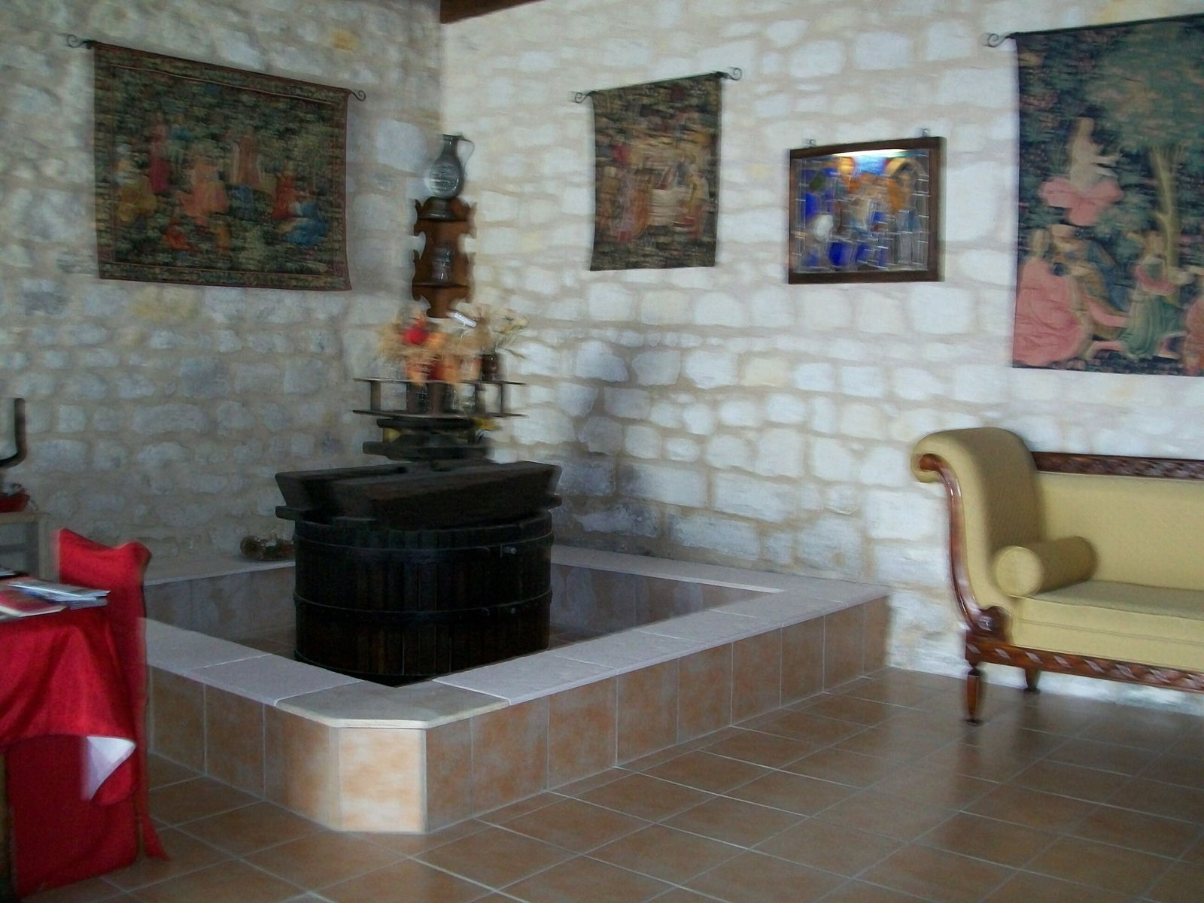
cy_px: 452
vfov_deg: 39.7
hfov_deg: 51.4
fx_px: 1252
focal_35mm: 36
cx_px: 602
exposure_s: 1/60
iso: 160
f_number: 2.7
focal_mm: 6
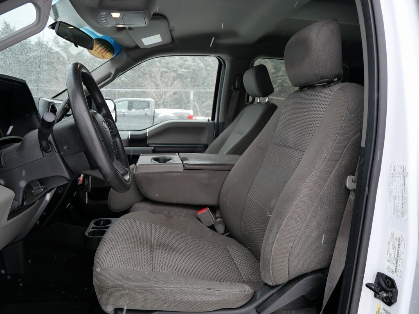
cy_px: 157
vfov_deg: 56.8
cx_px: 210
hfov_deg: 71.6
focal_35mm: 24
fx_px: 291
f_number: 3.5
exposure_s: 1/100
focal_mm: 12
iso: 200
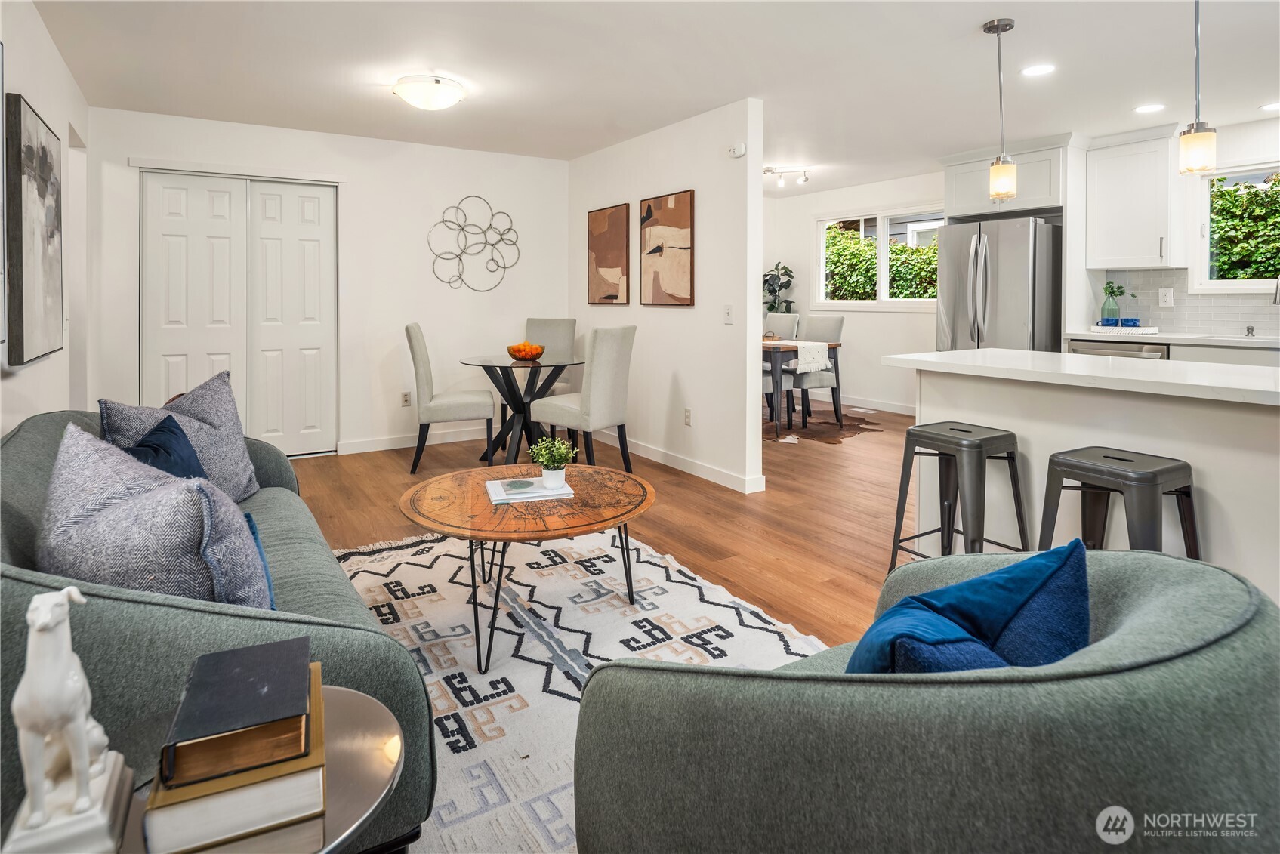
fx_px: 676
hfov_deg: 86.9
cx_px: 640
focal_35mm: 19
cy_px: 427
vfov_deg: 64.6
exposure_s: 1/3
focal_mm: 19
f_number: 7.1
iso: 100
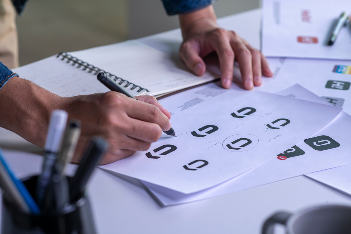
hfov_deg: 23.9
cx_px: 176
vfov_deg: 16.1
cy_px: 117
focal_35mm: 85
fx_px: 829
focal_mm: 85
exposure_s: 1/80
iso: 200
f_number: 5
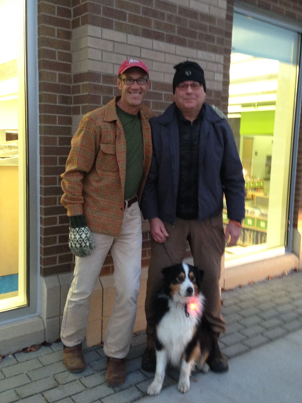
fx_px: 430
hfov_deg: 38.6
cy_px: 191
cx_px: 168
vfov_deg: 50.1
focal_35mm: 37
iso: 200
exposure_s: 1/20
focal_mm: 4.12
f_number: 2.4
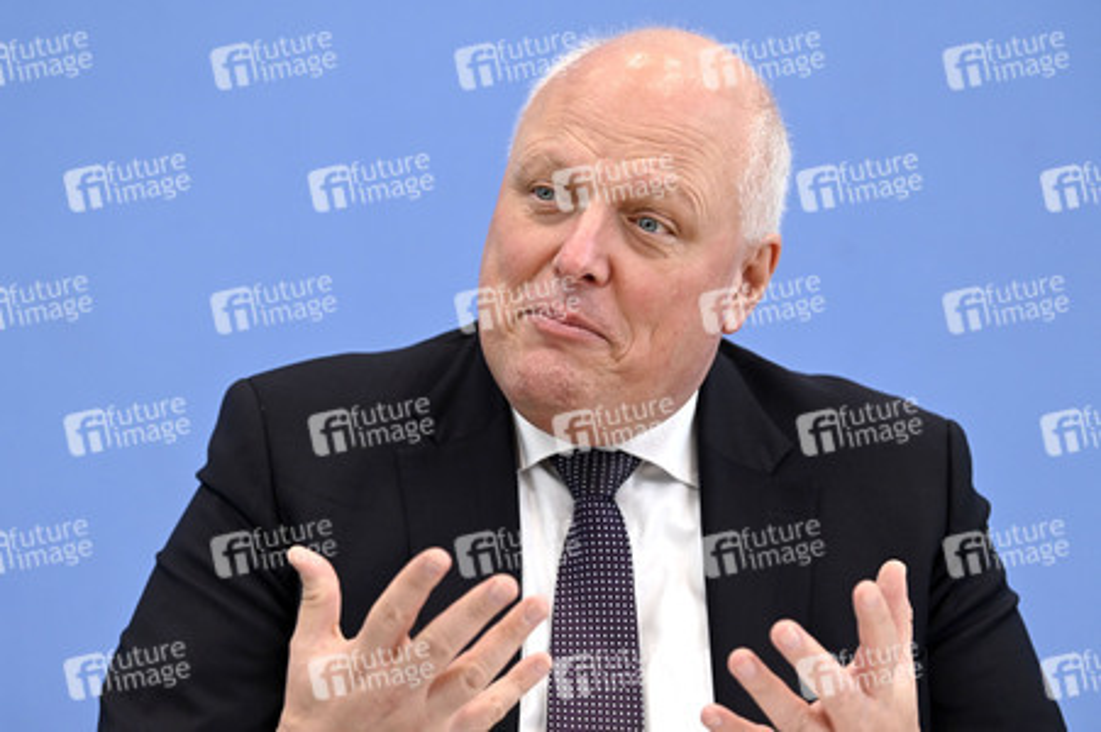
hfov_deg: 17.1
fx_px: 3667
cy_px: 366
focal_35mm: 120
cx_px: 550
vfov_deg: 11.4
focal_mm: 120
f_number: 4
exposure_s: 1/800
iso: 2000
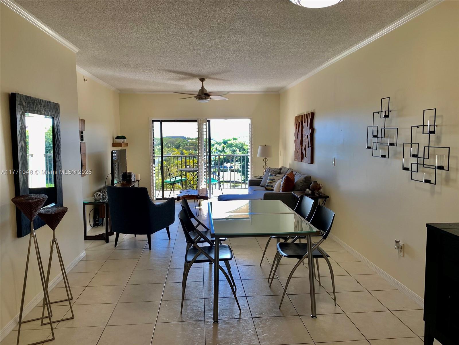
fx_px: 345
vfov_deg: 53.1
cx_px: 230
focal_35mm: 26
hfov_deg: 67.3
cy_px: 172
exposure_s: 1/120
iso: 32
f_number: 1.8
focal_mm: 4.25
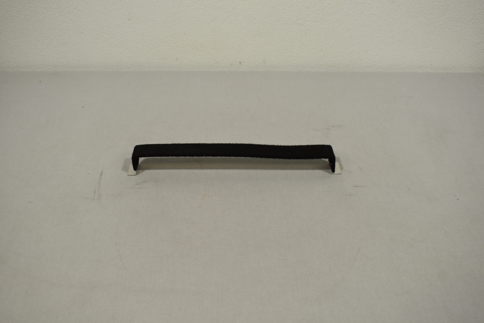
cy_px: 162
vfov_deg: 34.2
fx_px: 524
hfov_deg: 49.6
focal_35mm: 39
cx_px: 242
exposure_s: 1/125
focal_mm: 26
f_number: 5.6
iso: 400
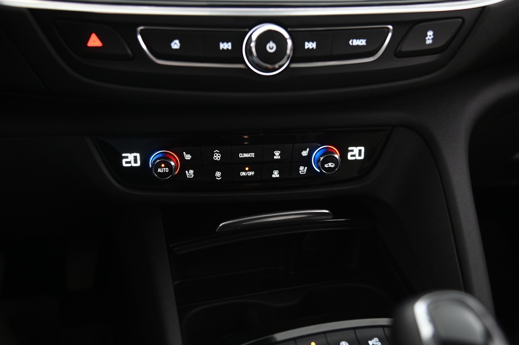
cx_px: 260
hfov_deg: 50.7
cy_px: 172
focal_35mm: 38
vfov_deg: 35.0
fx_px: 547
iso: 2000
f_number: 4
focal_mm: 38
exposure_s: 1/13
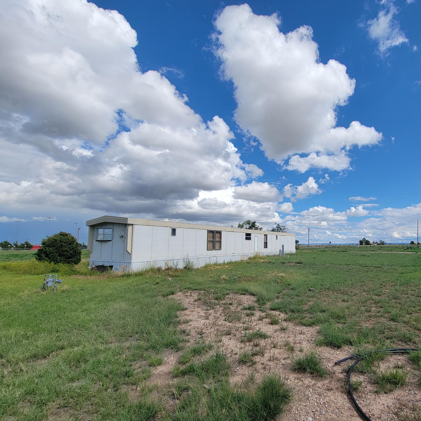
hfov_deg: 84.0
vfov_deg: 87.4
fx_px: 220
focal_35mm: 16
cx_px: 285
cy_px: 217
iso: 50
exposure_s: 1/2708
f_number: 2.2
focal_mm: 2.2
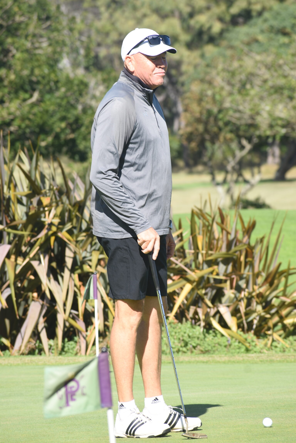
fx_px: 3416
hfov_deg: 5.0
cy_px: 222
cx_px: 148
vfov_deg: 7.4
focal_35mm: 278
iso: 100
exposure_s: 1/200
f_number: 7.1
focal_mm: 185
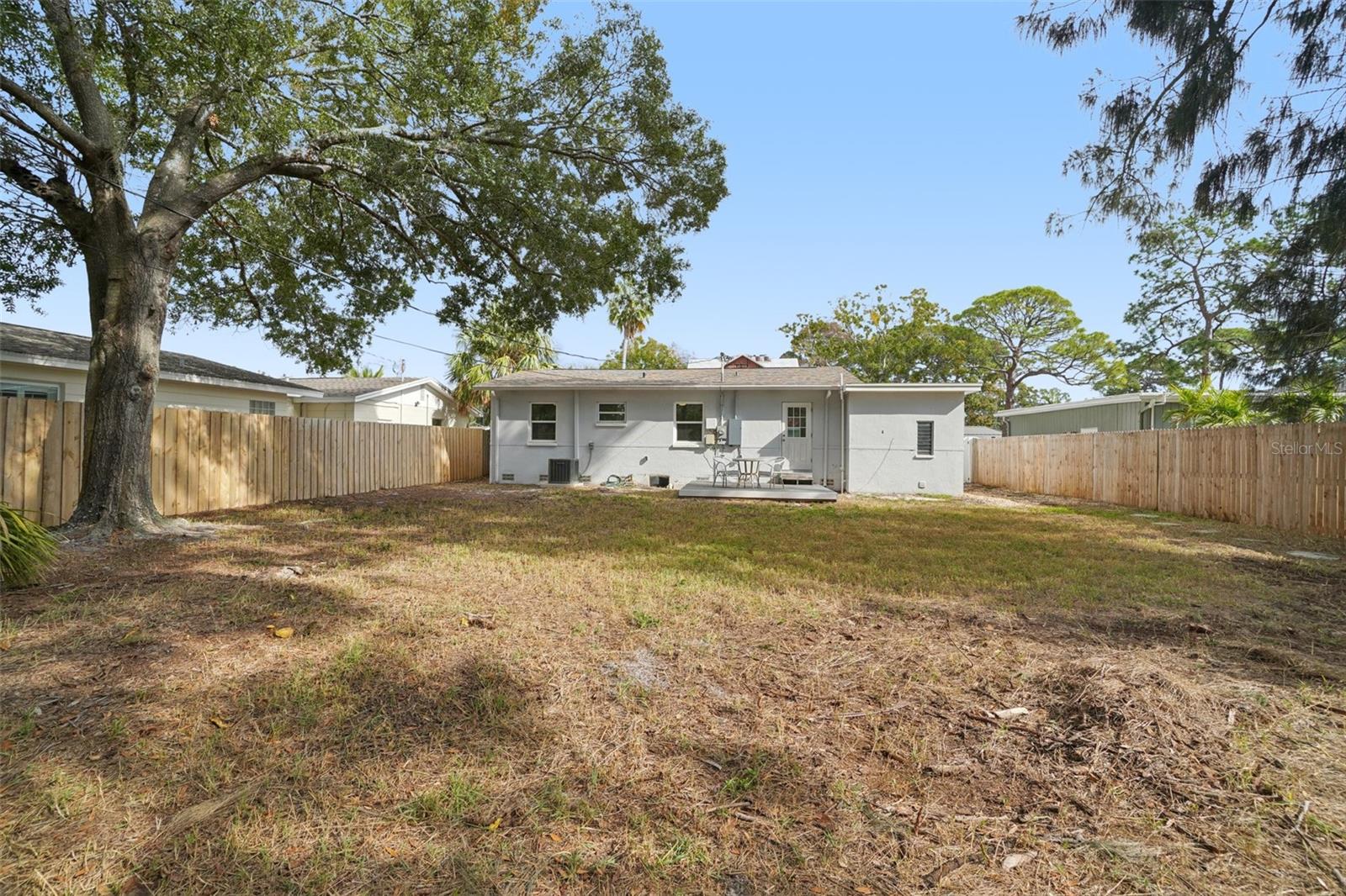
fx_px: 561
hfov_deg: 100.4
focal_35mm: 15
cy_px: 448
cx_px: 673
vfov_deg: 77.3
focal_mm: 10
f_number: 8
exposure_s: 1/200
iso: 100
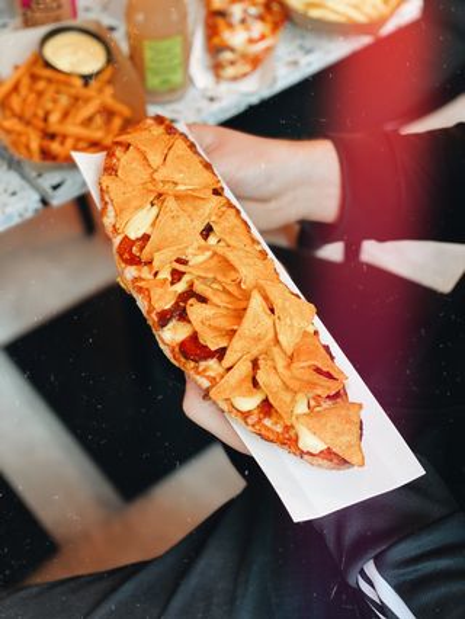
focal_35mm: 52
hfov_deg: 28.1
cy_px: 310
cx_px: 232
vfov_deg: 36.8
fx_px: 930
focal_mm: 6
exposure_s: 1/50
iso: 160
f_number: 2
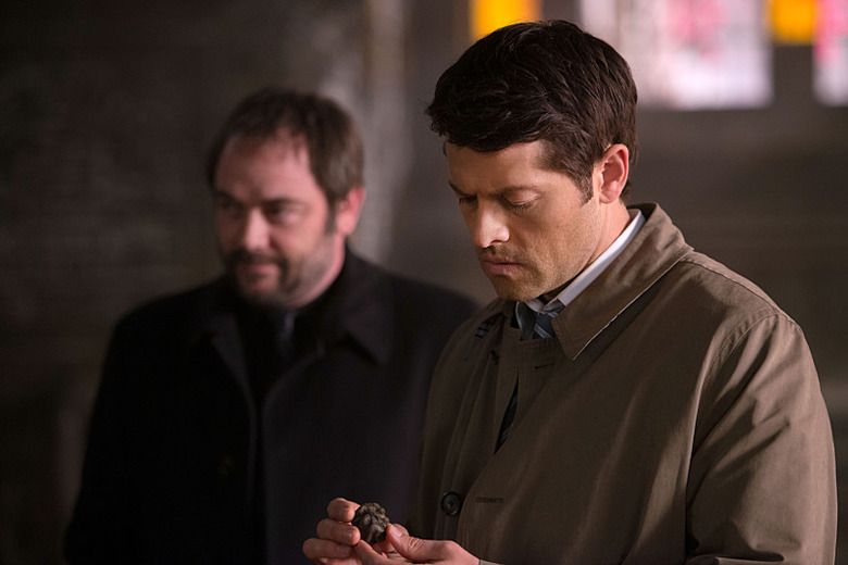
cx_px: 424
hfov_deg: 15.2
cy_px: 282
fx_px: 3180
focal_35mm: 135
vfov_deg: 10.2
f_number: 2.8
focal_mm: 135
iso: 1600
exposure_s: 1/100
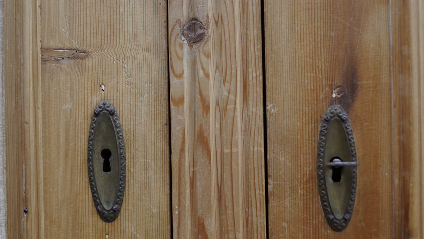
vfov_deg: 22.1
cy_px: 162
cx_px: 200
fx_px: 607
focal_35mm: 54
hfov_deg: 38.5
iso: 160
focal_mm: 28
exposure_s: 1/60
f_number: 4.5
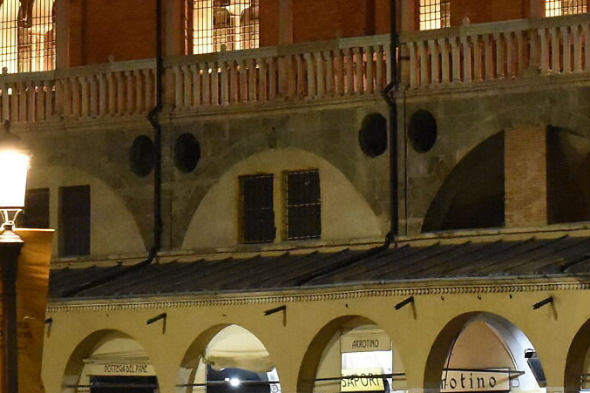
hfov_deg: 7.7
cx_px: 191
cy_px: 153
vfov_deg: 5.2
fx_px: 4358
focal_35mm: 266
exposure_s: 1/60
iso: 6400
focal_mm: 50
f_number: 4.5
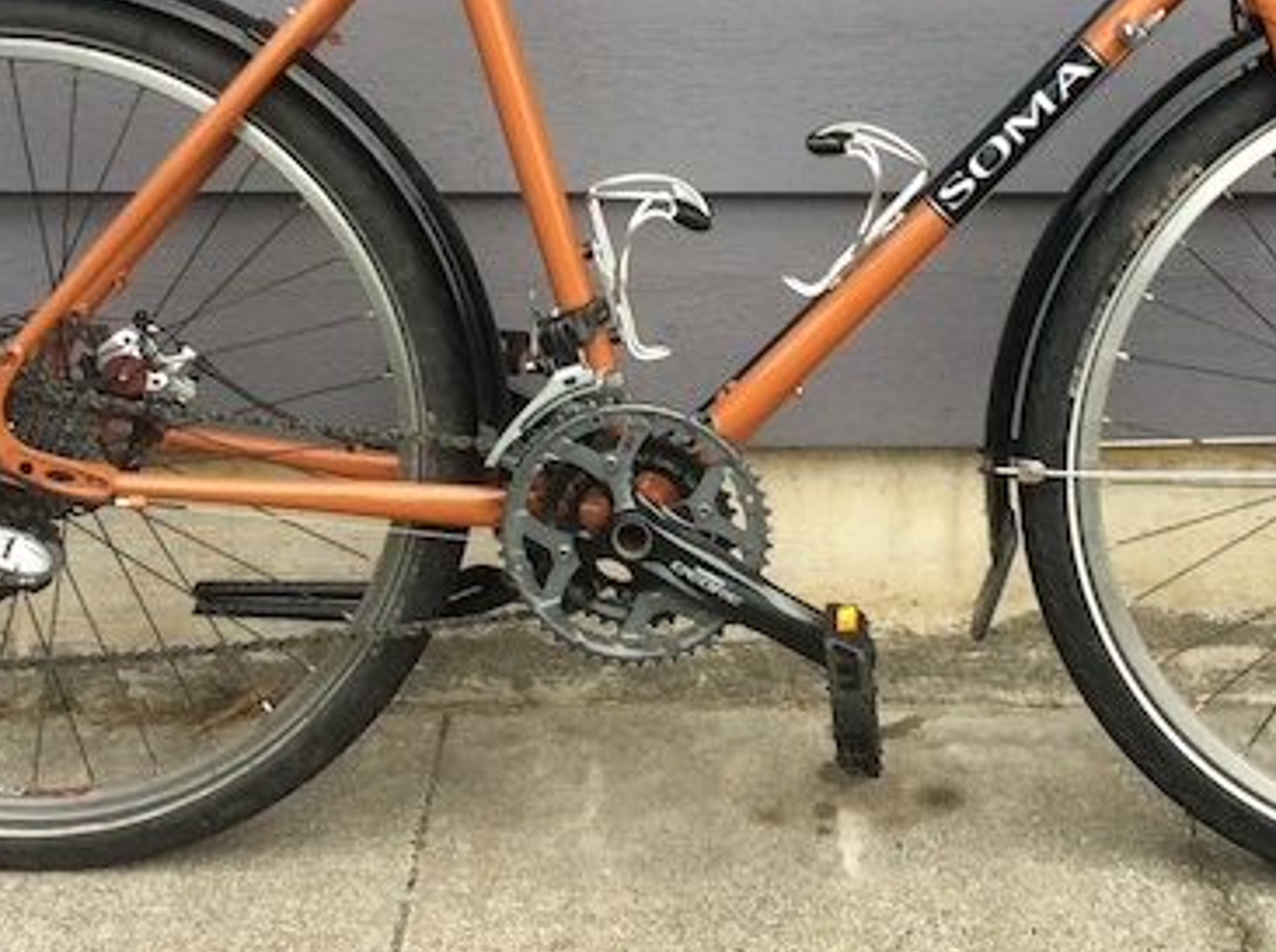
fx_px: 2575
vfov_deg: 20.7
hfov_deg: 27.7
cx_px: 833
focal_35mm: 70
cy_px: 199
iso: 32
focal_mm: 3.3
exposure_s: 1/24
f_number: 2.4
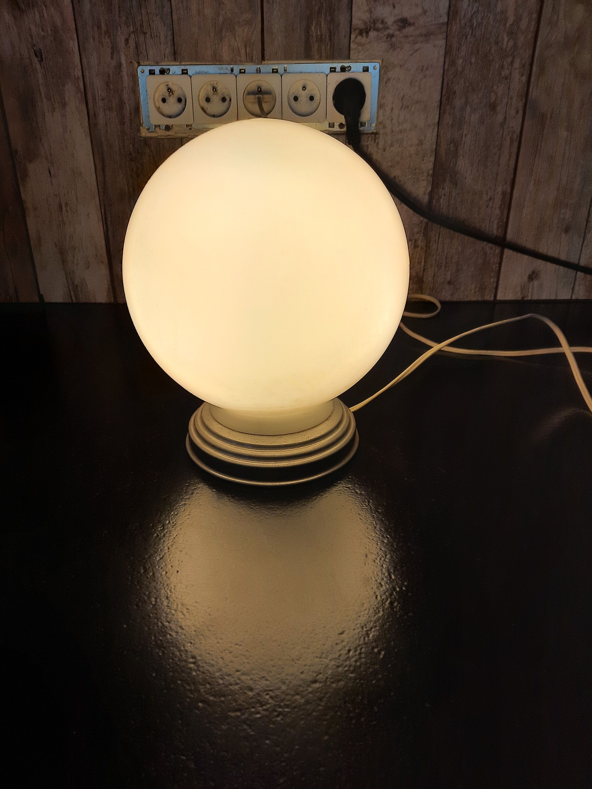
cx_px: 296
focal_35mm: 25
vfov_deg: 69.4
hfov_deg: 54.9
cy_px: 394
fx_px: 570
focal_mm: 4.6
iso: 50
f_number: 2
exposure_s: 1/100
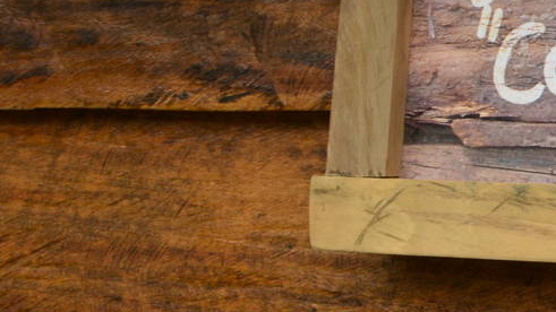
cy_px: -154
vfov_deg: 12.5
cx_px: 842
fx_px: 1356
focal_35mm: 92
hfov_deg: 19.9
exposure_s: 1/160
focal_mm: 18
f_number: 6.3
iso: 250
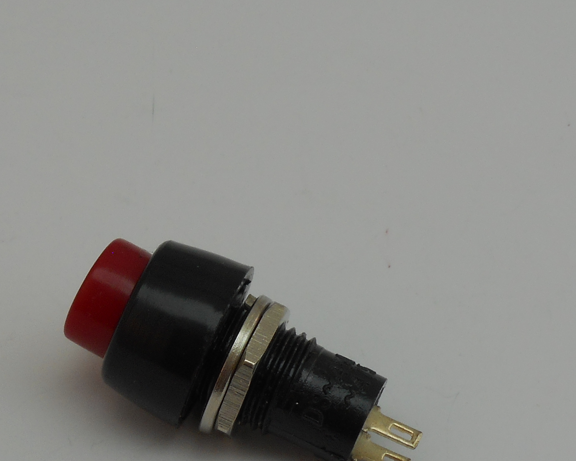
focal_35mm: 269
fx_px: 4585
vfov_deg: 5.7
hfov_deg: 7.2
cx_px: 218
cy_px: 339
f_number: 5.8
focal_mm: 18.2
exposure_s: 1/60
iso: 100
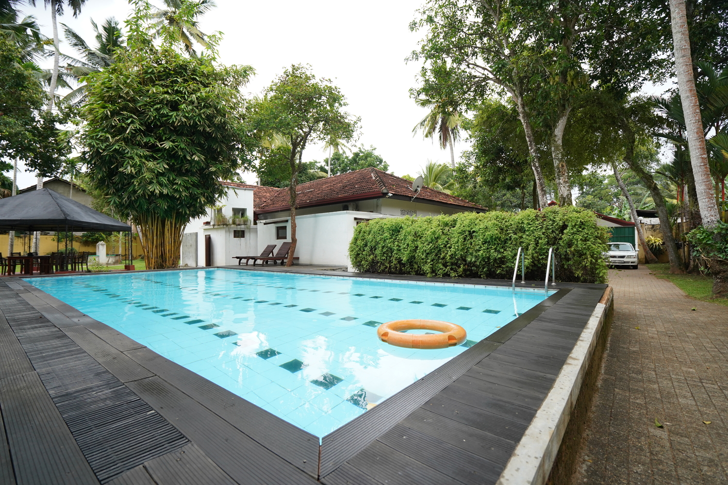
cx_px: 364
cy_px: 242
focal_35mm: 16
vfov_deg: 73.7
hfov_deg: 96.7
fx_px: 324
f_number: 4
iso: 1000
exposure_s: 1/250
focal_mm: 16
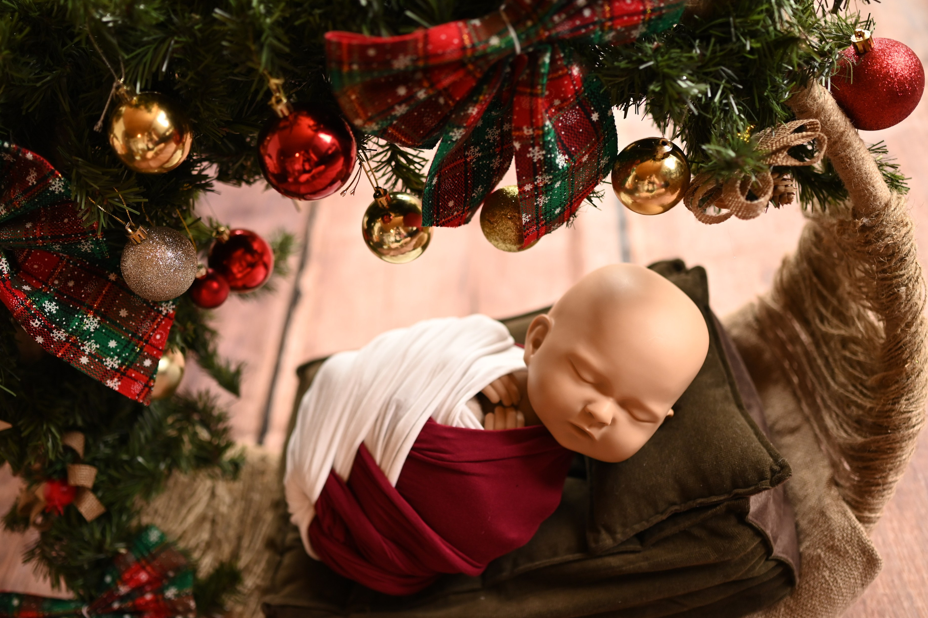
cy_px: 308
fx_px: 1005
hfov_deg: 49.5
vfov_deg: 34.2
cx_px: 437
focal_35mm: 39
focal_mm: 35
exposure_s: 1/125
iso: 500
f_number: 1.8
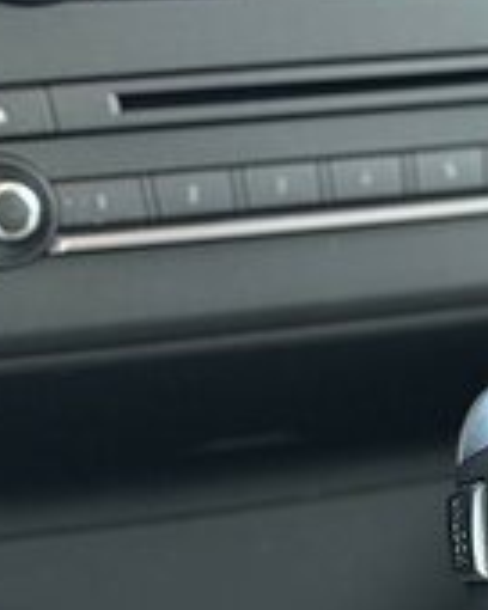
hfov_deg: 10.1
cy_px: 571
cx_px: 585
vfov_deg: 12.7
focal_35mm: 151
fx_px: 2726
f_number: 1.78
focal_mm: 6.76
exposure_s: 1/35
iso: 320
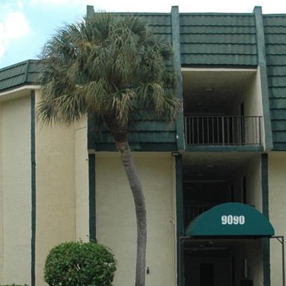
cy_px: 265
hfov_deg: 18.1
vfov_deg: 17.8
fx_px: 897
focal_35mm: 96
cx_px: 111
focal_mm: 22
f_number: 9
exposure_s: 1/320
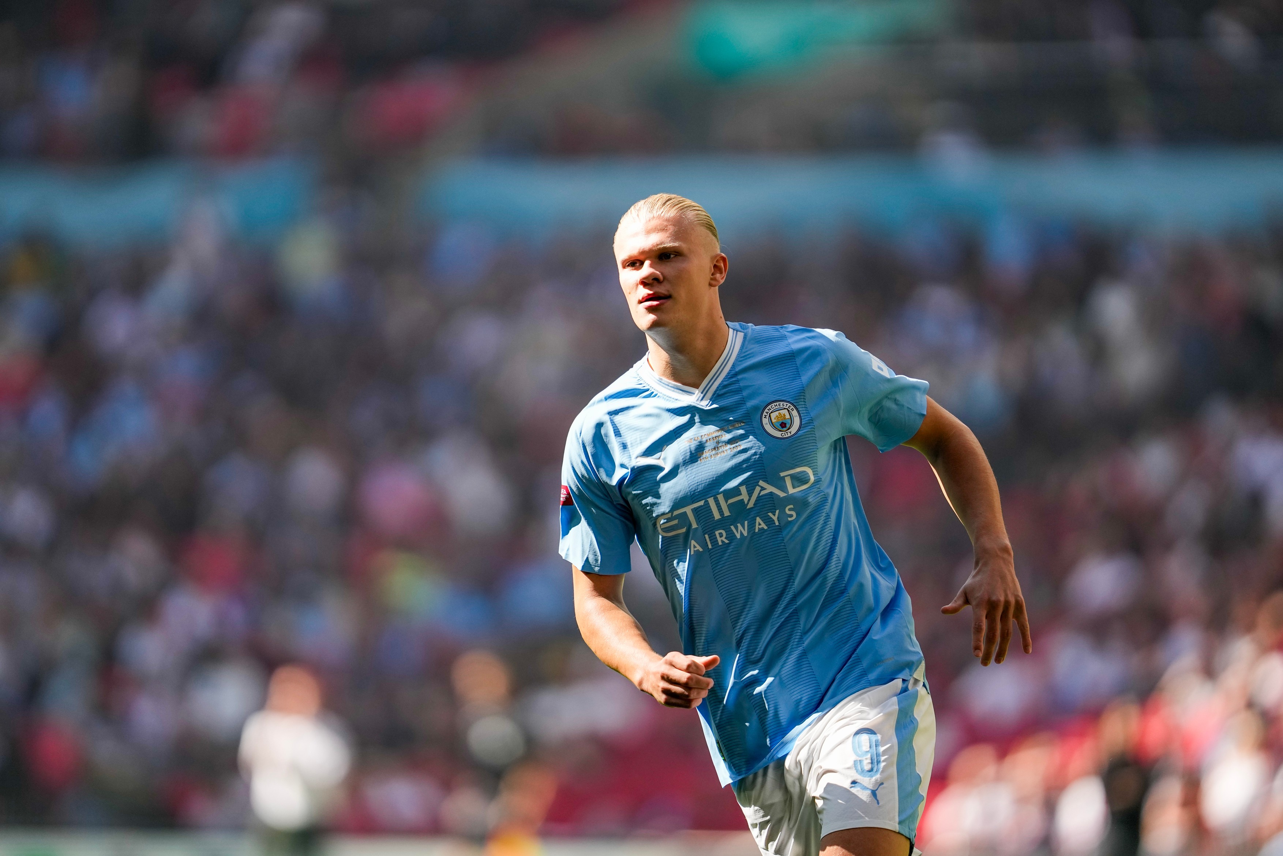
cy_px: 428
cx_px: 642
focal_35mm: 400
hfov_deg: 5.2
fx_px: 14254
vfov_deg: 3.4
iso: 640
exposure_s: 1/5000
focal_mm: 400
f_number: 2.8
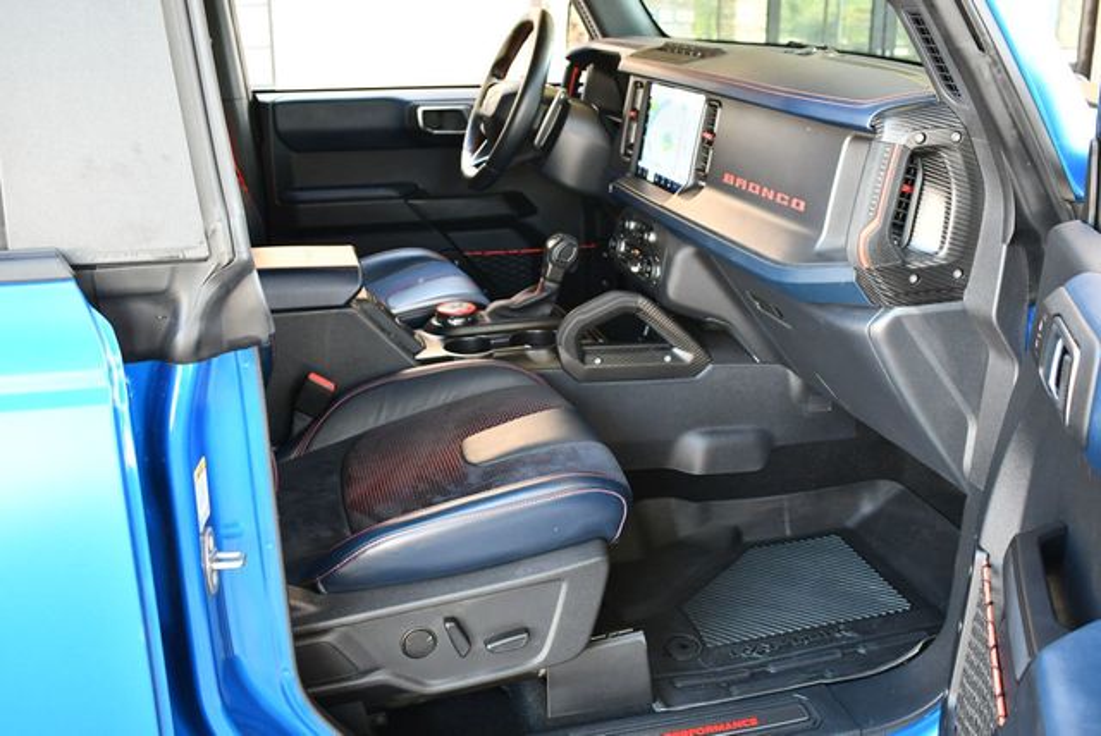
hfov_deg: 53.1
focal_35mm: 36
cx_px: 550
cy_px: 368
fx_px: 1102
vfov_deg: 36.9
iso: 1400
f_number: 3.5
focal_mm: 18
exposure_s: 1/125
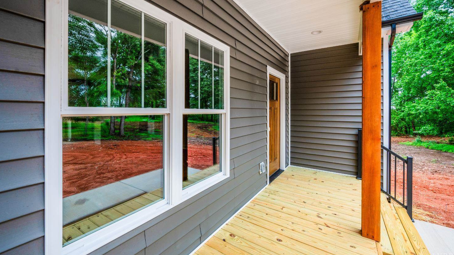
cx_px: 226
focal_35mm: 15
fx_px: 181
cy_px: 109
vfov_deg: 70.2
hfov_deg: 103.0
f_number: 8
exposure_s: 1/25
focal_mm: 14
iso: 400
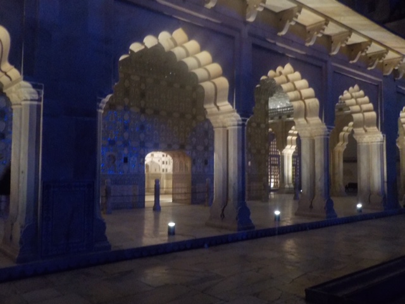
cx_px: 202
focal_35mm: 30
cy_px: 152
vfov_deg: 46.8
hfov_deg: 60.0
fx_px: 351
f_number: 3.3
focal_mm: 4.1
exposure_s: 1/6
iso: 800
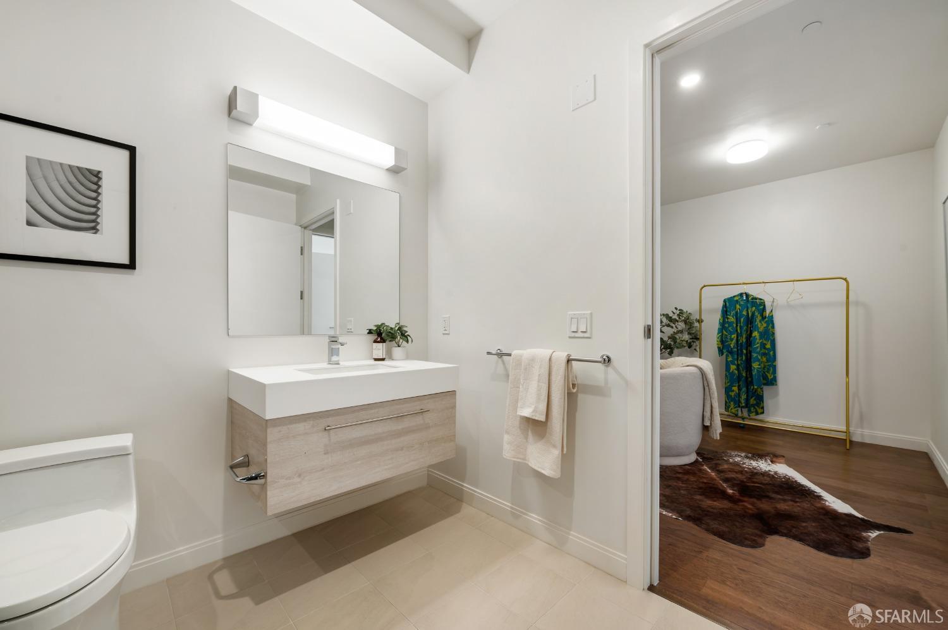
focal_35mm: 14
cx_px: 474
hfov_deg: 104.3
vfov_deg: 81.1
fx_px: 368
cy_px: 315
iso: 160
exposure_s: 1/4
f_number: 8
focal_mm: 14
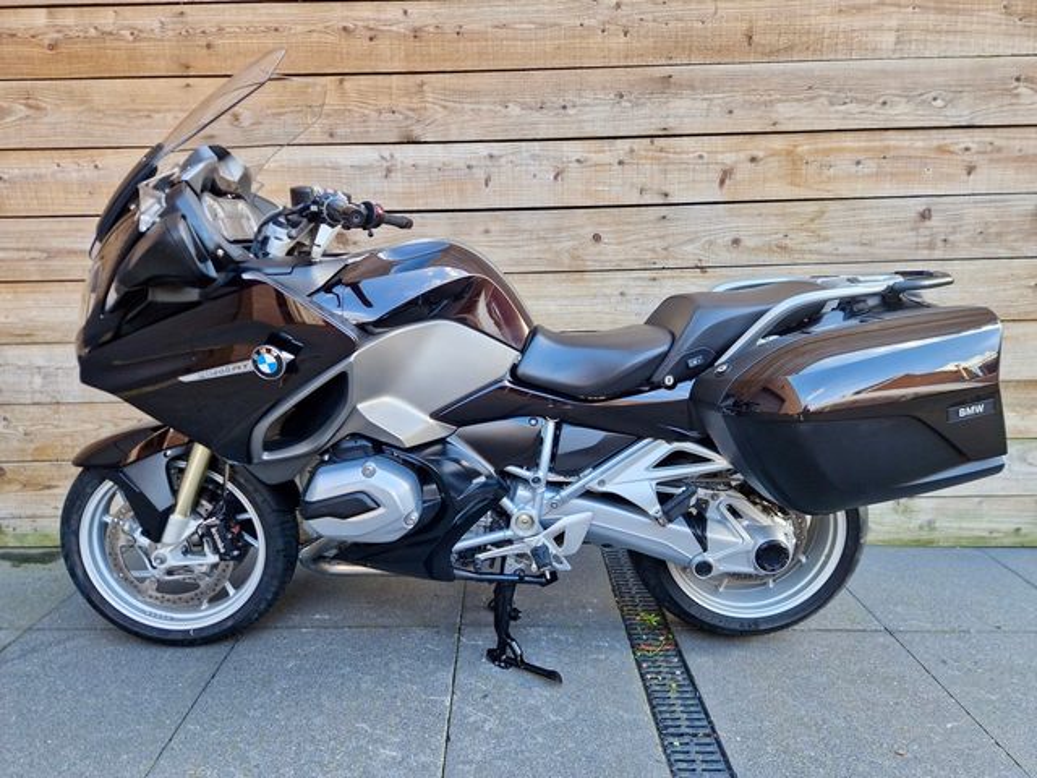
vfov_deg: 58.9
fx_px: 689
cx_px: 518
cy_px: 389
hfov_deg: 73.9
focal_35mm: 23
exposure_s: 1/180
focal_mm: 5.4
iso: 125
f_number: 1.8
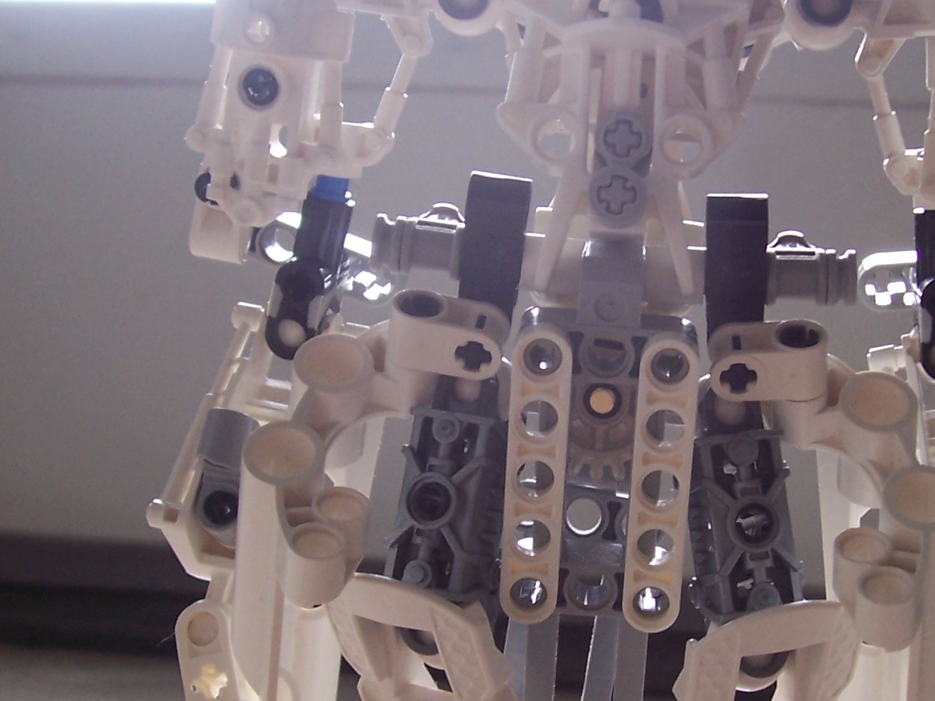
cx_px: 555
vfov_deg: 21.0
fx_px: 1891
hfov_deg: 27.7
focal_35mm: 70
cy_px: 425
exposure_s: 1/60
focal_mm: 5.6
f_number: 2.7
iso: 80
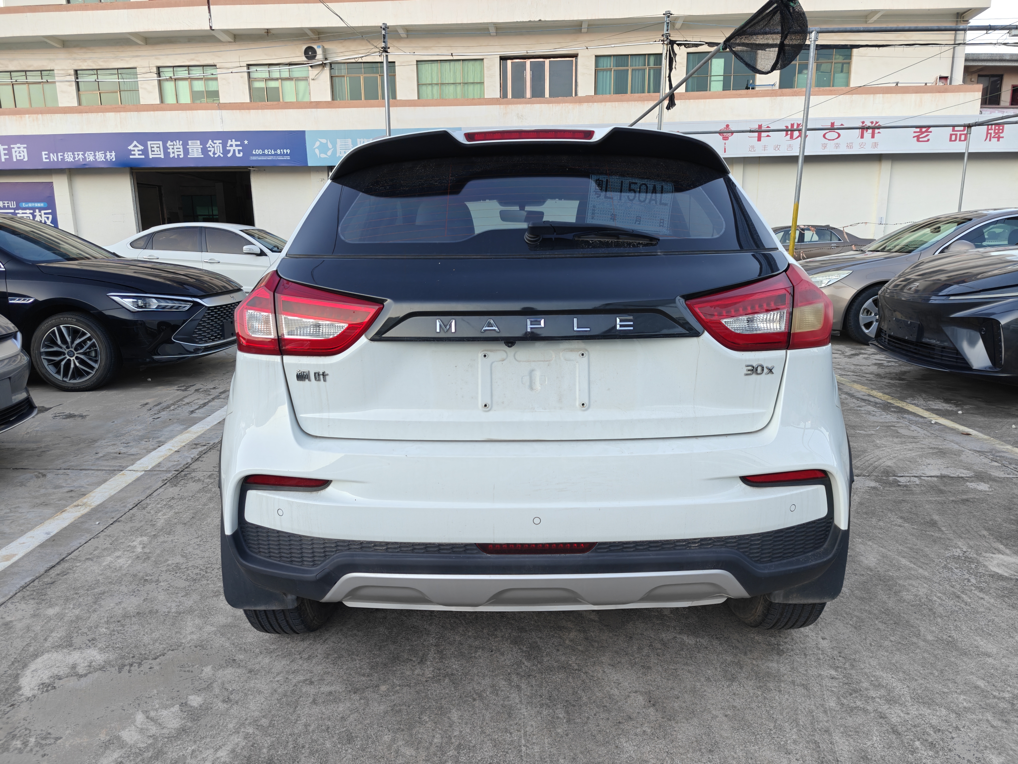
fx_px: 676
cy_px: 382
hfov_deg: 73.9
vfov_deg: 58.9
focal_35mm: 23
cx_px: 509
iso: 250
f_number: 1.6
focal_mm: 6.06
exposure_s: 1/278
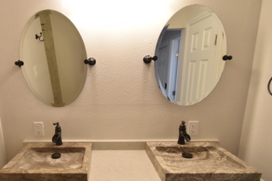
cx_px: 97
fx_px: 174
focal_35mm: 23
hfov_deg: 74.4
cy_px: 114
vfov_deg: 54.4
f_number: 3.5
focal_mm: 10
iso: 800
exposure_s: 1/90
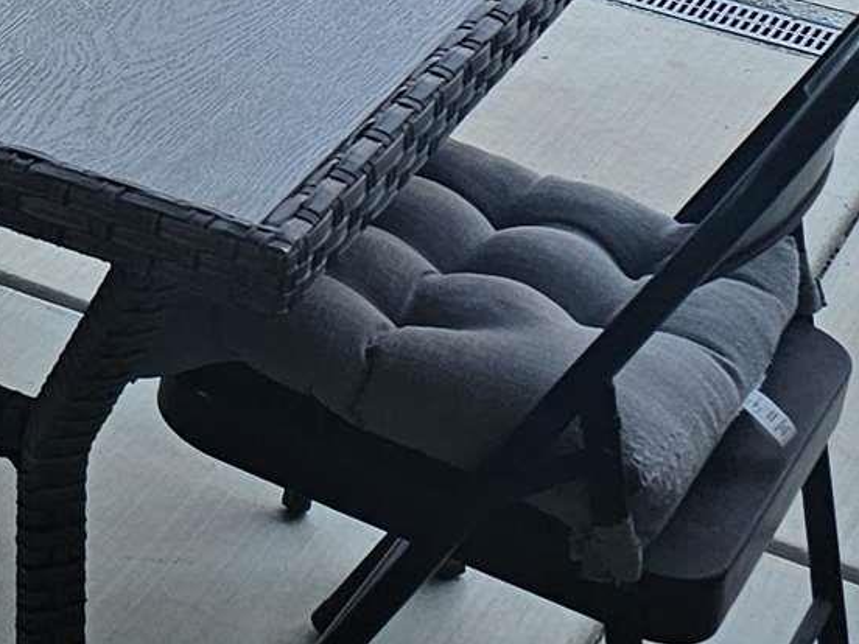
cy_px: -562
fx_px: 3176
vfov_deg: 10.8
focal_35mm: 128
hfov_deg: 14.7
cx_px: -258
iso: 40
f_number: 1.7
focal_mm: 6.3
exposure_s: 1/120
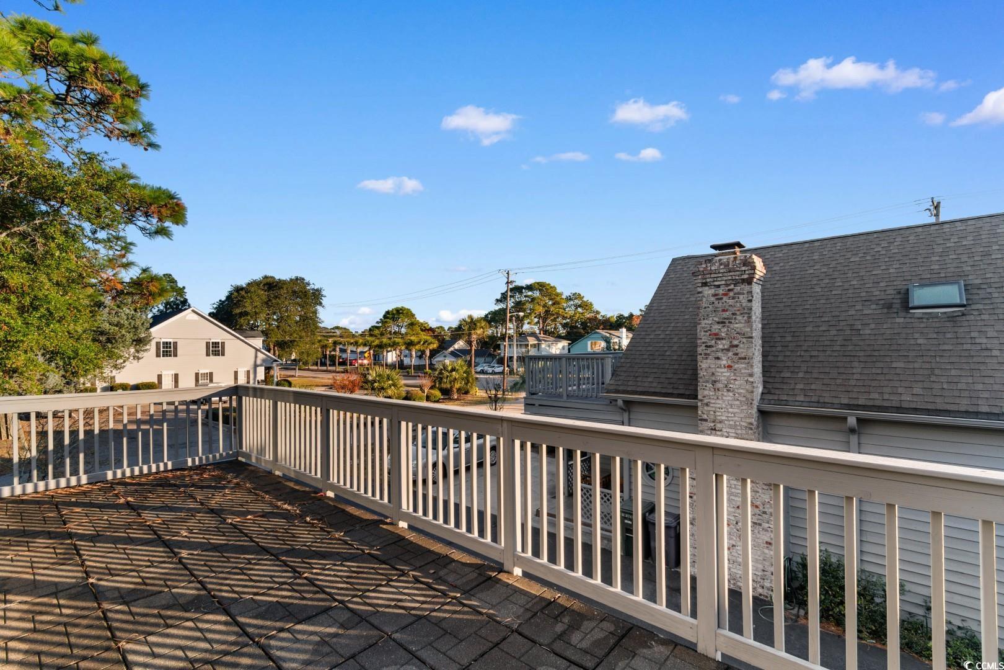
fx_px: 418
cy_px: 335
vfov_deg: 77.3
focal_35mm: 15
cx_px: 502
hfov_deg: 100.4
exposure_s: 1/80
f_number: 4.5
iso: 100
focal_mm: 10
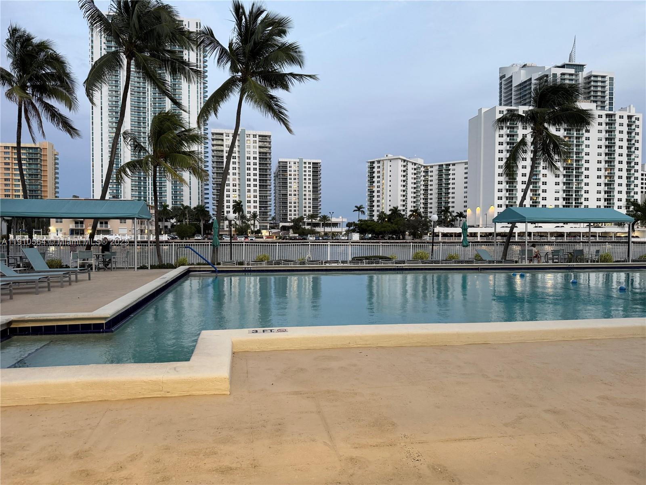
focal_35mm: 24
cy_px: 242
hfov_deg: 71.6
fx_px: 448
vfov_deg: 56.8
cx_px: 323
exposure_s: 1/60
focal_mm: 6.76
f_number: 1.78
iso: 250
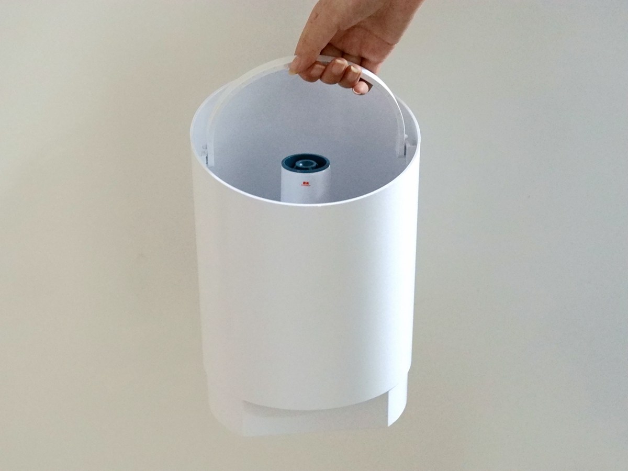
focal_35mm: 86
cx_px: 314
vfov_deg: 17.2
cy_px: 236
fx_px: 1560
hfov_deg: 22.8
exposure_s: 1/60
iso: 3200
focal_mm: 43
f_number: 3.5
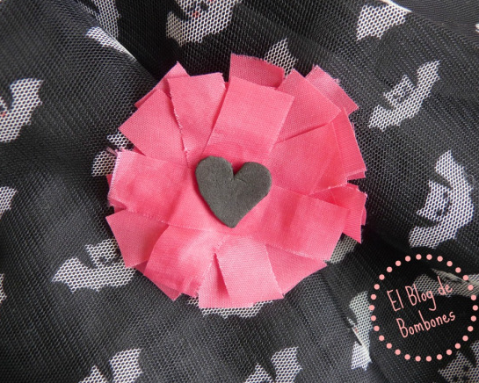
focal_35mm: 29
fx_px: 411
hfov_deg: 60.4
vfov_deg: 50.0
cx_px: 246
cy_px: 189
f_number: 2.8
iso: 200
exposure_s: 1/30
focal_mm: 4.8
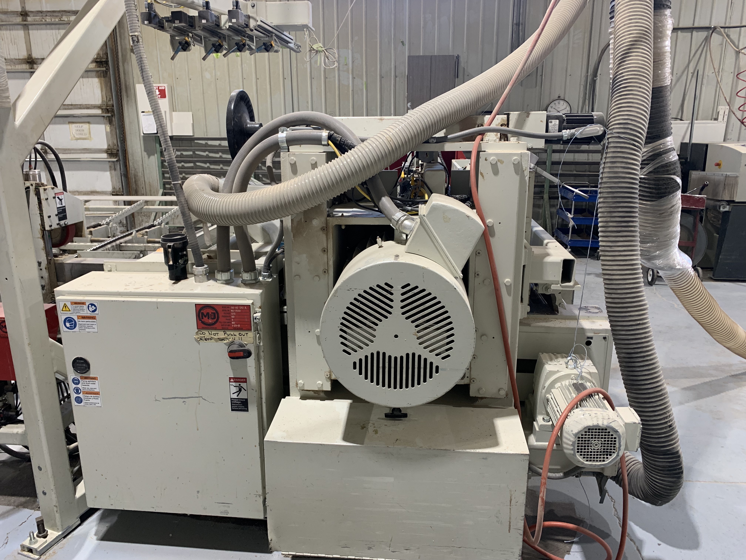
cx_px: 373
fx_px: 560
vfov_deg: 53.1
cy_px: 280
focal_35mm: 26
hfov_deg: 67.3
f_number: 1.8
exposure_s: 1/63
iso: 100
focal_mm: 4.25
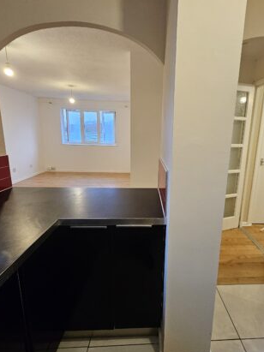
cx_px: 157
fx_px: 193
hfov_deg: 68.1
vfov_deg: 84.7
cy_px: 182
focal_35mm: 19
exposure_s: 1/50
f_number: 2.2
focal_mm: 1.74
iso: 250
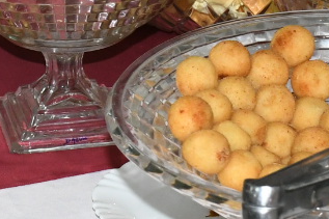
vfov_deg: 7.8
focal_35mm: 174
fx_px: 1589
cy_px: -16
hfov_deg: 11.8
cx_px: 168
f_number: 5
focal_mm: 23
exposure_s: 1/125
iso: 1600
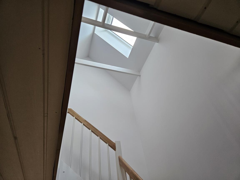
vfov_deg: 58.9
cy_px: 90
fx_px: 159
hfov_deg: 73.9
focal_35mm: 23
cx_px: 120
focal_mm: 5.4
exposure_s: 1/100
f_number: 1.8
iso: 200
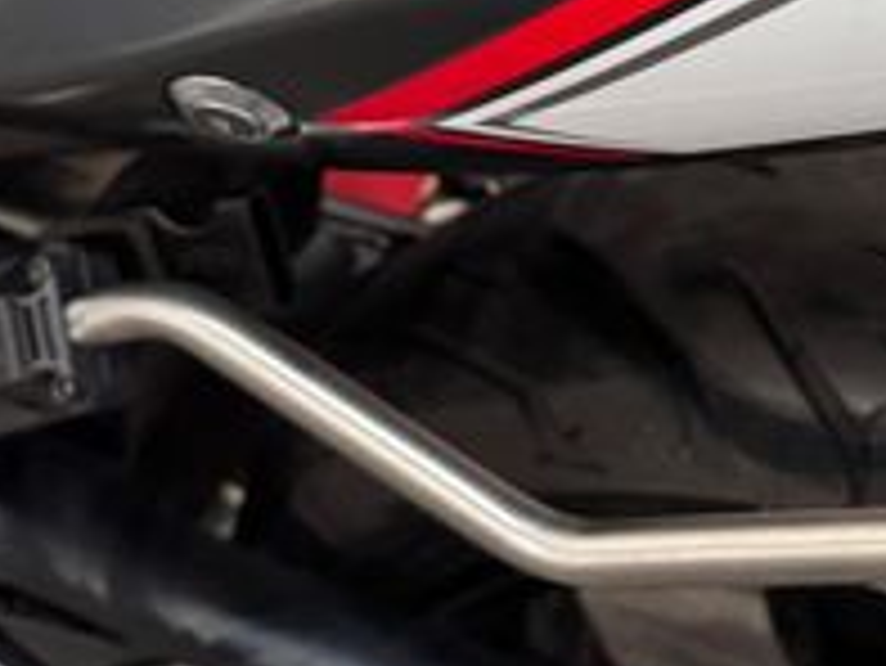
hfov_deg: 24.4
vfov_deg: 18.2
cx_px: 769
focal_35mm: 78
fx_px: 1998
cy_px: -72
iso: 640
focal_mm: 6.76
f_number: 1.78
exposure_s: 1/33
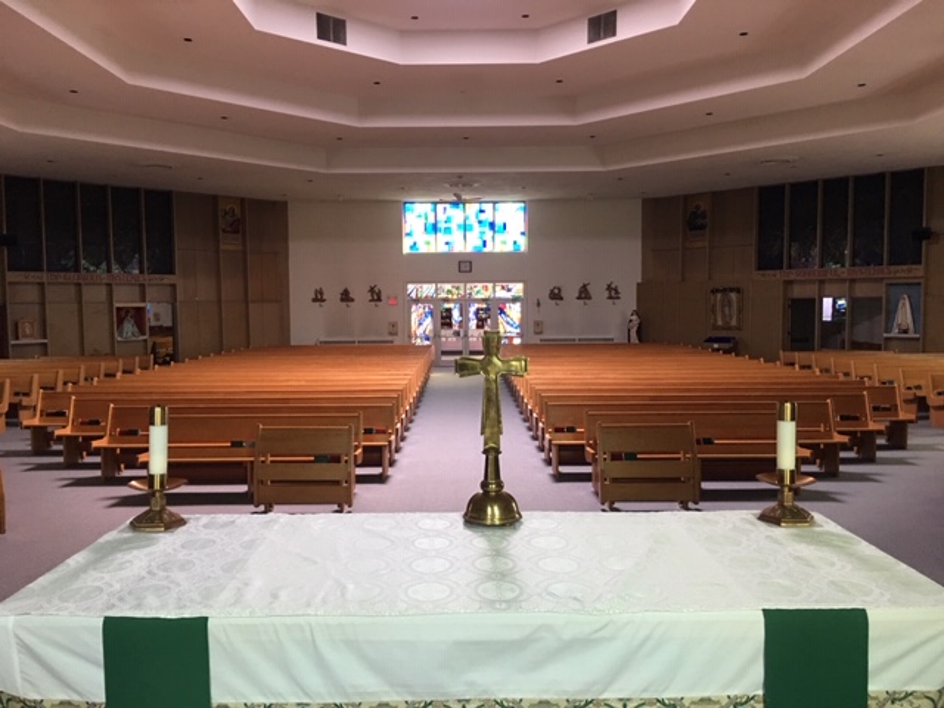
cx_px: 472
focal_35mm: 29
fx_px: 791
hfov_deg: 61.7
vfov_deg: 48.2
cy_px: 354
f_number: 2.2
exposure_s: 1/15
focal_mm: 4.15
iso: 80
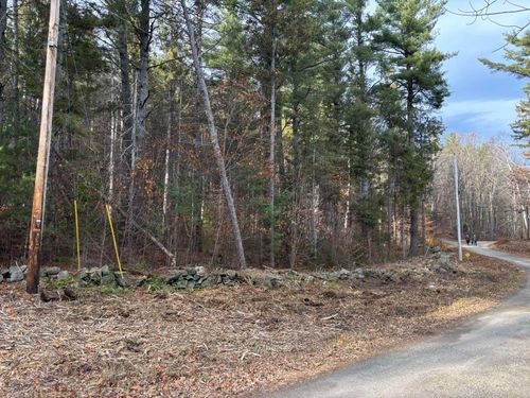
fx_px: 398
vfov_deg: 53.1
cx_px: 265
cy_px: 199
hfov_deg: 67.3
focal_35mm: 26
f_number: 1.6
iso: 50
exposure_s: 1/266
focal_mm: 5.96
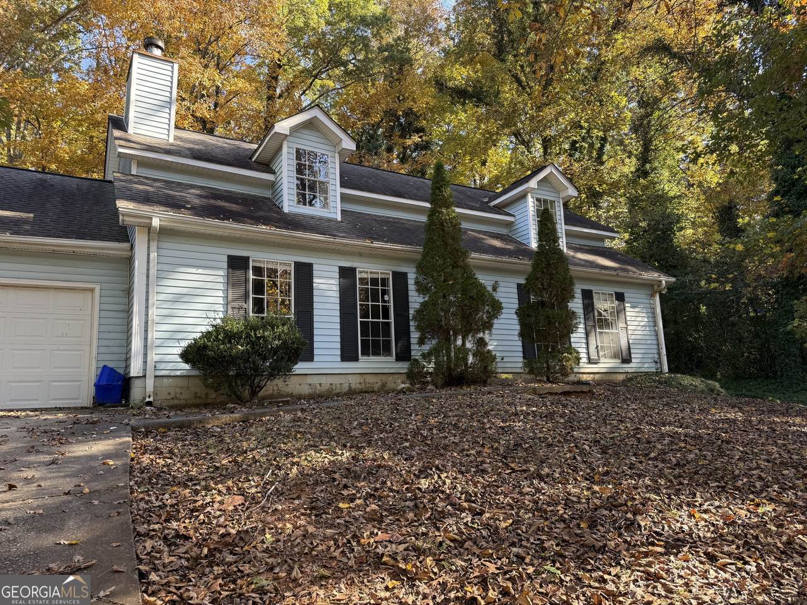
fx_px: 560
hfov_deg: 71.6
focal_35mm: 24
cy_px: 302
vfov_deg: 56.8
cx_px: 404
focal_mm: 6.76
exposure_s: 1/214
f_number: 1.78
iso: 80
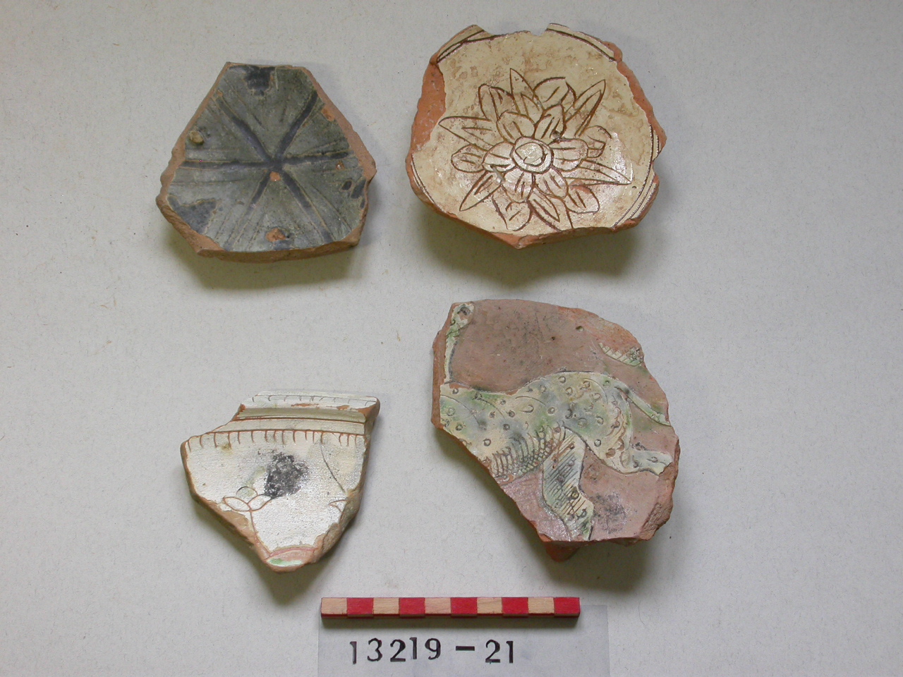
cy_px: 338
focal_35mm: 90
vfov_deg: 16.4
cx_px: 452
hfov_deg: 21.8
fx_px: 2348
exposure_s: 1/8.5
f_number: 3.7
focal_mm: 18.7
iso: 100
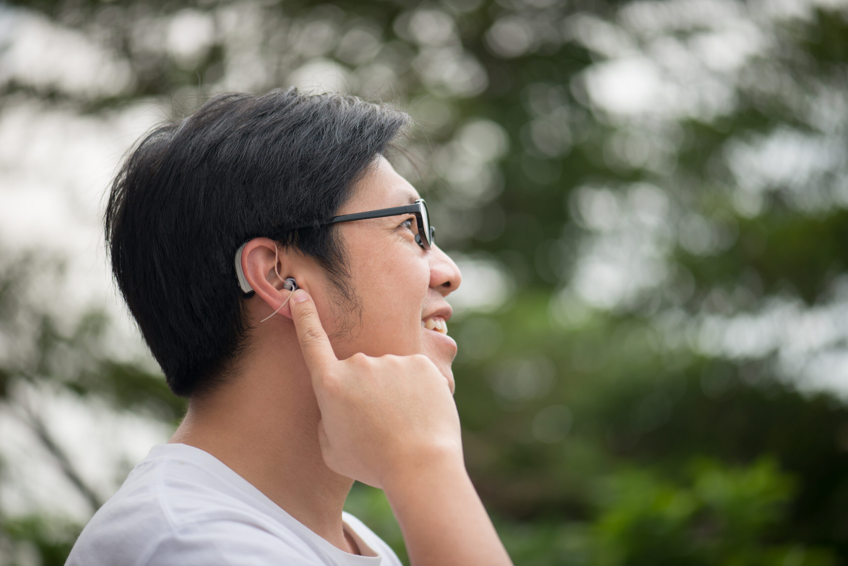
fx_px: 2474
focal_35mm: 105
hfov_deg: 19.4
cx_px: 424
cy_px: 283
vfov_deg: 13.1
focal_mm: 105
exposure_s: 1/1000
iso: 200
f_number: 3.2
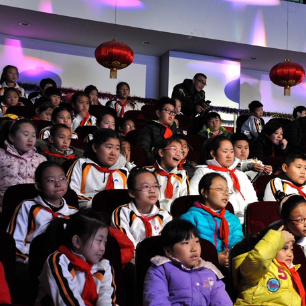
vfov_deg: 22.2
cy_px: 154
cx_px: 209
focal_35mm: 78
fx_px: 780
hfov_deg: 22.1
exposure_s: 1/30
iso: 2000
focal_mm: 40
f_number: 6.7
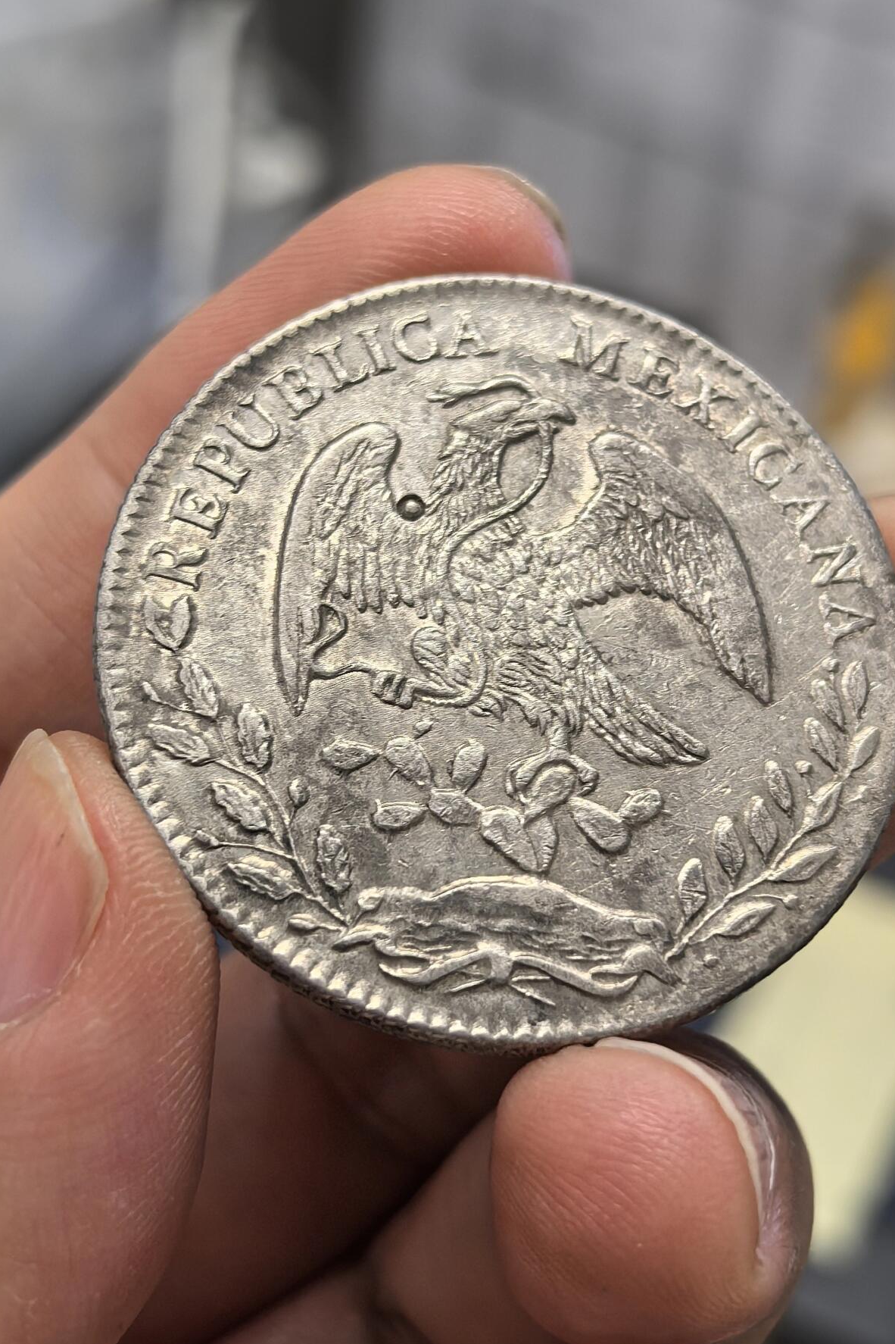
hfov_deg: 23.8
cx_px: 507
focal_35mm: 57
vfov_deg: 35.1
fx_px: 2126
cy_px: 680
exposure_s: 1/100
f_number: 2
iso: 200
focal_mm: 6.98
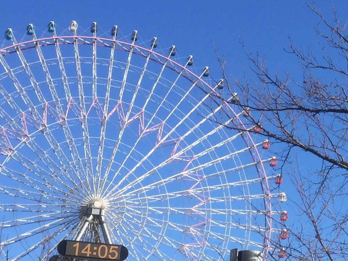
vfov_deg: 15.9
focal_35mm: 93
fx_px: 935
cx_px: 420
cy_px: 160
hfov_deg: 19.8
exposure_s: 1/1647
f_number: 2.2
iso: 32
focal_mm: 4.15
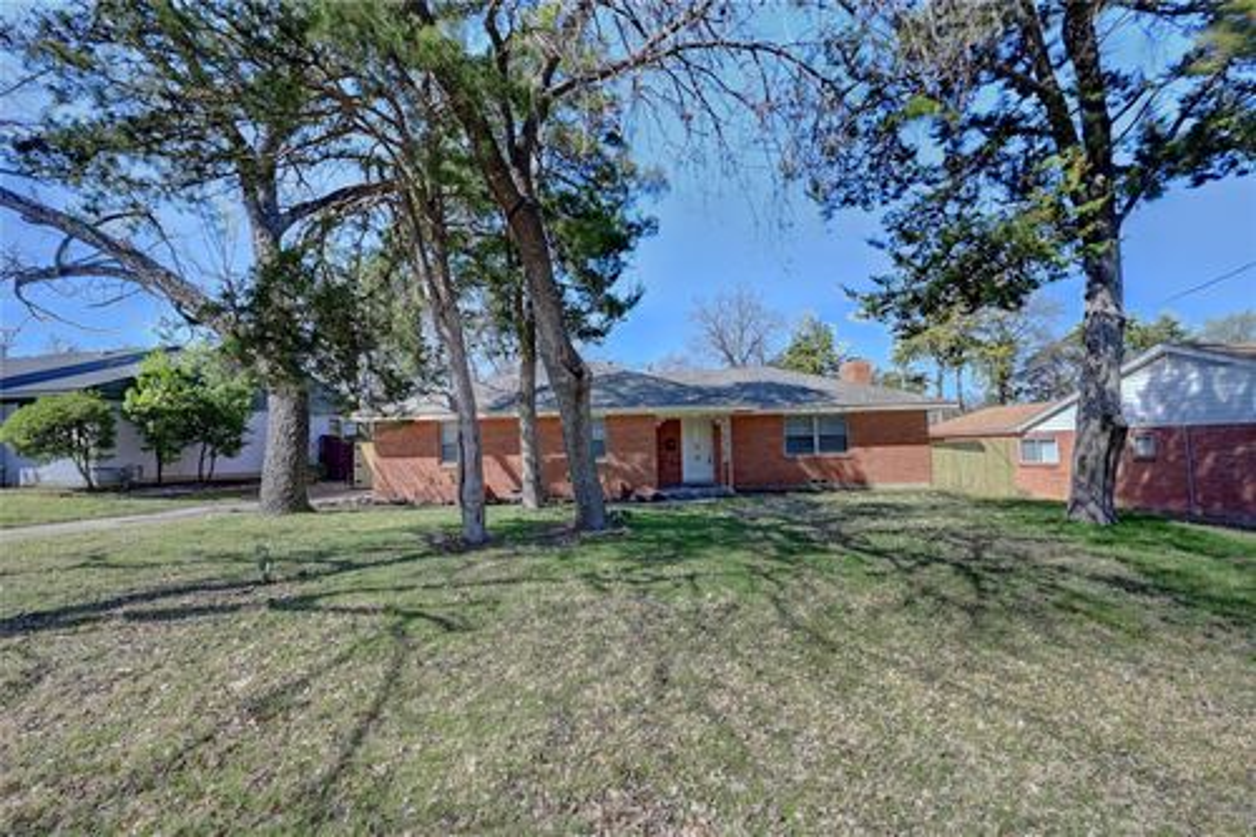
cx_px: 628
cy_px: 418
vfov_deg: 81.2
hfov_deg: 104.3
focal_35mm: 14
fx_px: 488
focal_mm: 14
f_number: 22
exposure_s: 1/3.33
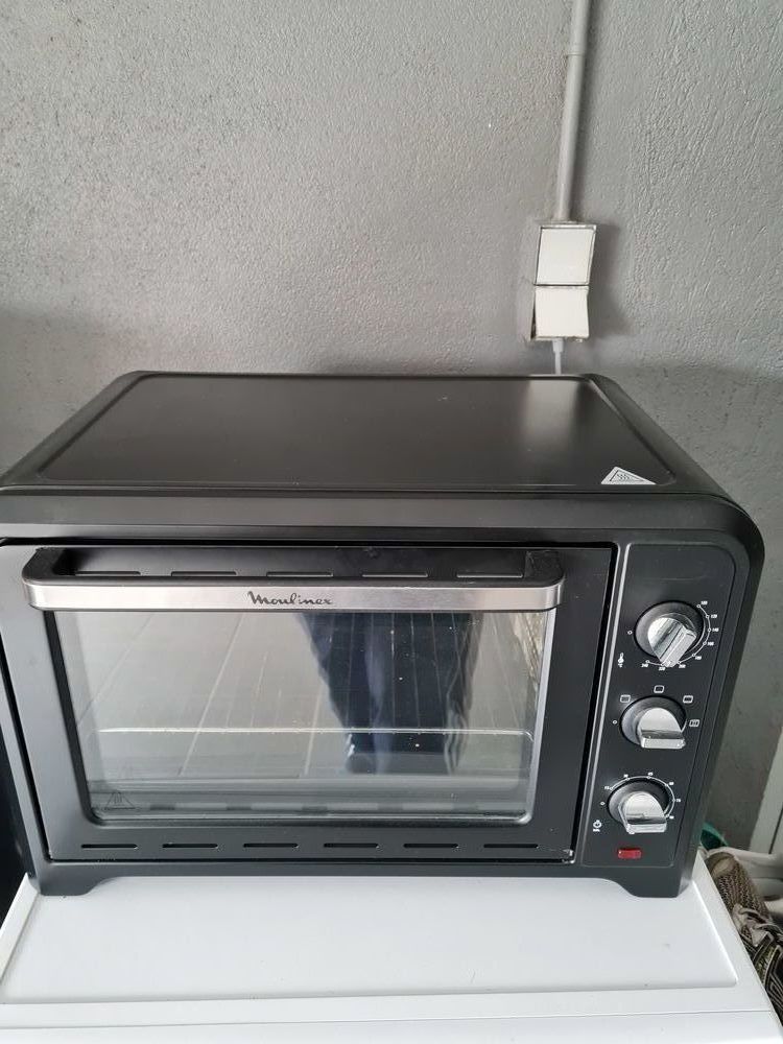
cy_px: 522
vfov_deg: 67.3
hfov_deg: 53.1
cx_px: 392
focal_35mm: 26
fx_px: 784
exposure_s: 1/50
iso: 640
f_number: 1.8
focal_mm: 5.4
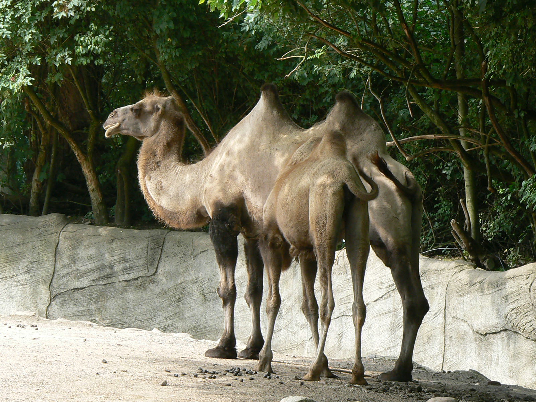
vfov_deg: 9.6
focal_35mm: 154
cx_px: 268
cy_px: 201
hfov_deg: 12.8
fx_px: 2385
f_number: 5.6
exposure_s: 1/100
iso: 100
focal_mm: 18.6
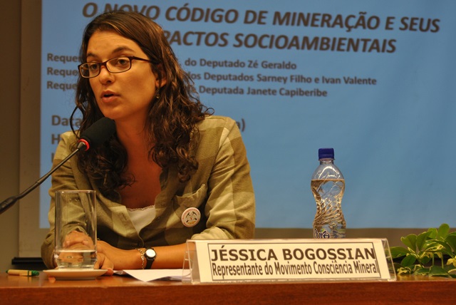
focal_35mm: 75
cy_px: 152
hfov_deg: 27.0
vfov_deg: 18.2
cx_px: 228
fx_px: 951
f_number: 5.6
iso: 220
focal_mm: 50
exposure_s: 1/30
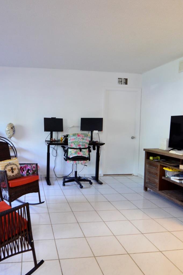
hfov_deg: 49.0
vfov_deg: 69.8
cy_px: 134
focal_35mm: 26
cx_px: 60
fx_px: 197
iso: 1250
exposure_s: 1/10
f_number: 8
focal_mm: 11
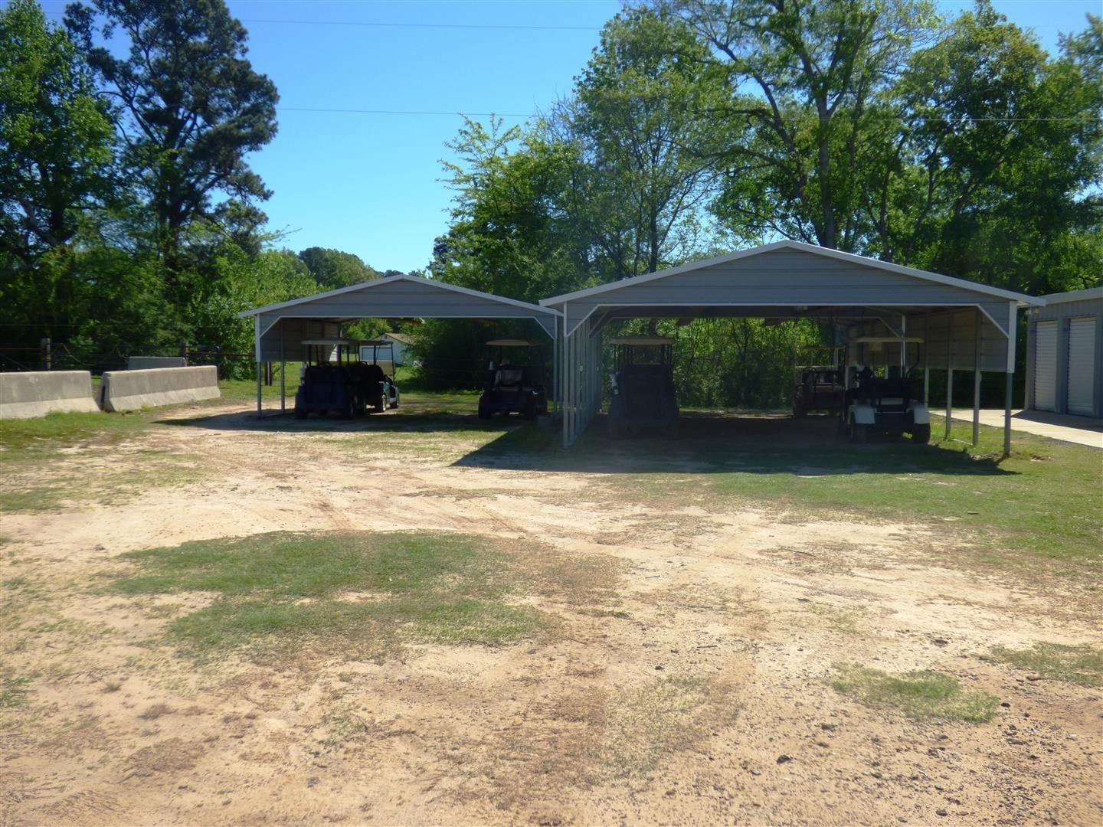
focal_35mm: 35
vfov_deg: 40.7
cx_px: 552
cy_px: 414
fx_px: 1115
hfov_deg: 52.6
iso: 100
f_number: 3.4
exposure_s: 1/1300
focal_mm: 6.18
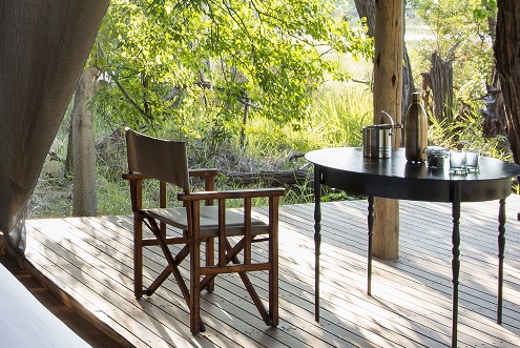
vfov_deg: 21.4
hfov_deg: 28.2
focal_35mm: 62
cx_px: -104
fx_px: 896
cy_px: 25
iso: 200
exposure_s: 1/10
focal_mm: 16
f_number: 9.5
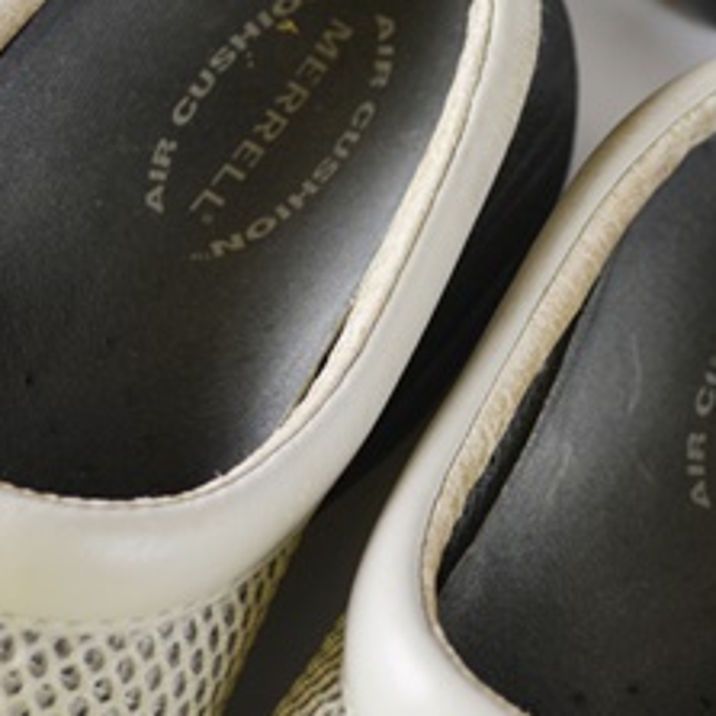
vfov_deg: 19.5
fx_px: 2083
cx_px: 530
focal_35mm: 89
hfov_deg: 19.4
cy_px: 331
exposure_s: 1/100
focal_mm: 26
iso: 400
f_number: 5
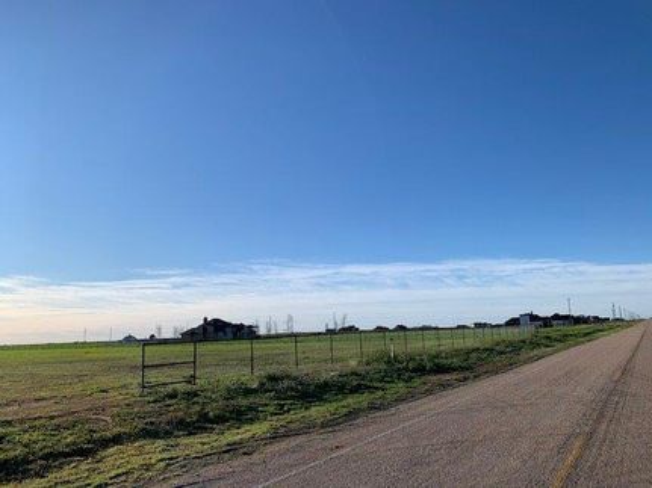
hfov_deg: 67.3
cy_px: 244
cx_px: 326
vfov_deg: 53.0
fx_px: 490
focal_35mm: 26
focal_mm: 4.25
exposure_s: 1/2994
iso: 25
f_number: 1.8
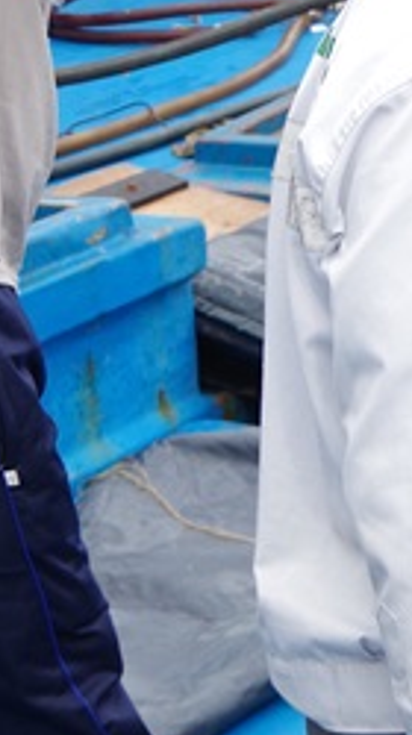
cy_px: 335
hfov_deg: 7.8
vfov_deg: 14.2
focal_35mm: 151
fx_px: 2943
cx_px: 683
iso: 100
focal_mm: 24
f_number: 4
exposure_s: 1/160
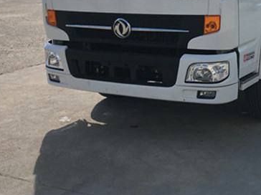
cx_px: 209
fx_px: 520
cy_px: -17
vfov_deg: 20.3
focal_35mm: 69
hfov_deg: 27.6
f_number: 2.2
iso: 25
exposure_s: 1/1479
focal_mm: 4.15
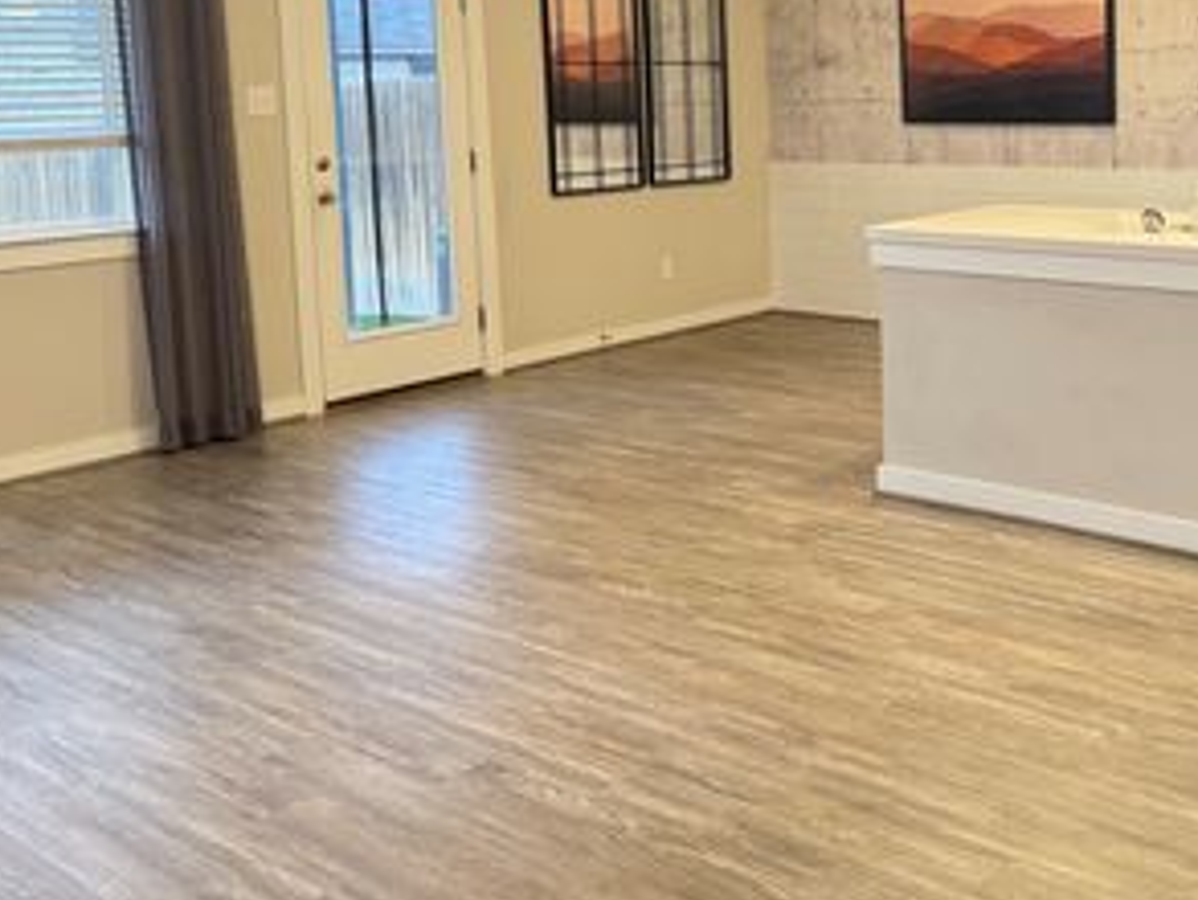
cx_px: 924
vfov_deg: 34.2
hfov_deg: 44.0
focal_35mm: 41
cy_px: 194
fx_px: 1420
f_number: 1.78
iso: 320
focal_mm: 6.76
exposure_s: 1/60
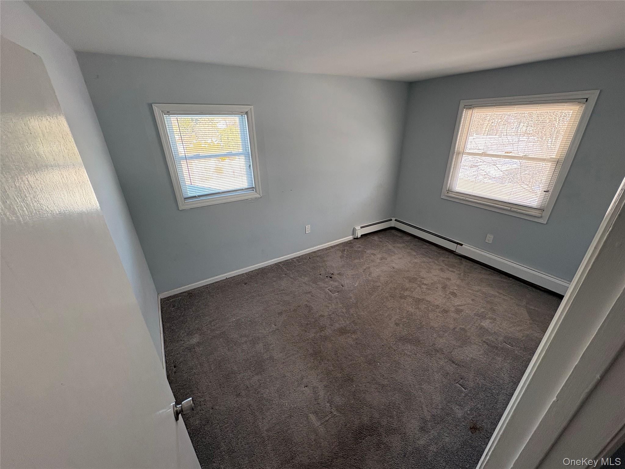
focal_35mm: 14
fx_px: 253
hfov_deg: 102.1
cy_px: 234
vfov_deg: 85.7
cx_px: 312
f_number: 2.2
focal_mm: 2.22
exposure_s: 1/99
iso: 160
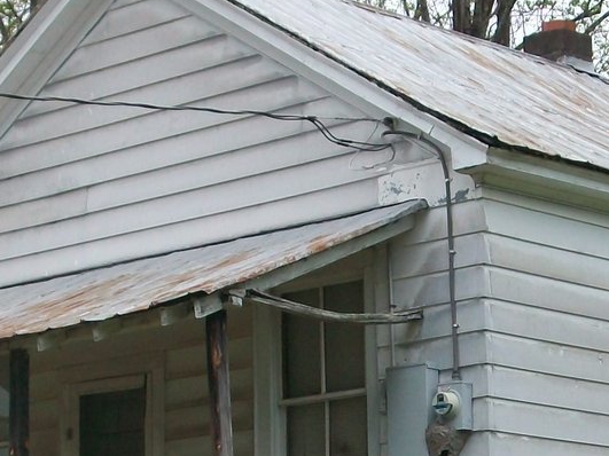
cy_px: 424
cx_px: 391
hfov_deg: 13.1
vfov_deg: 9.8
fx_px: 2656
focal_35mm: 151
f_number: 3.6
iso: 80
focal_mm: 8.8
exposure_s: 1/250
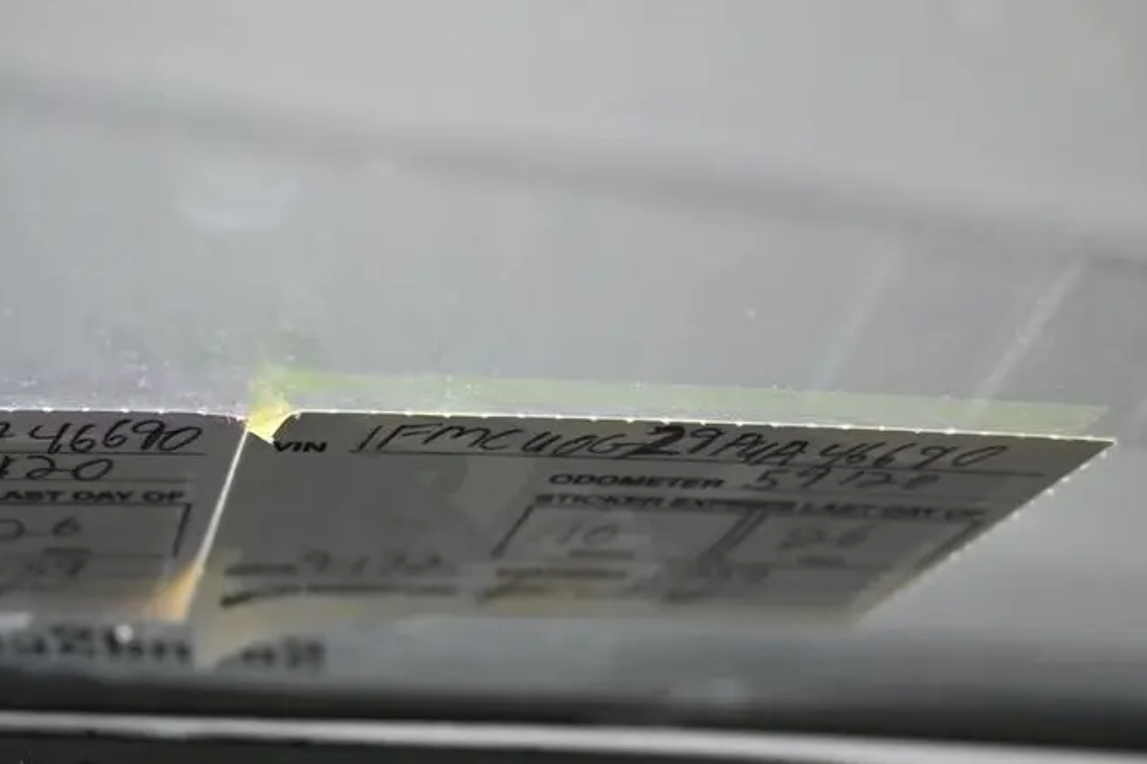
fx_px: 1853
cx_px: 246
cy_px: 549
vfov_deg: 23.1
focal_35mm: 58
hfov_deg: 33.5
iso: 800
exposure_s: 1/125
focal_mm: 24.5
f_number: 4.2
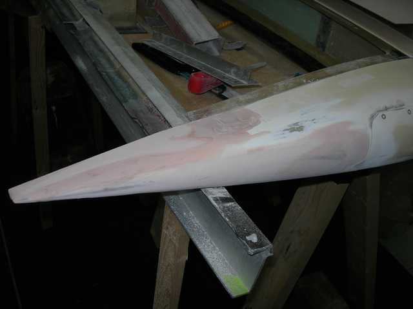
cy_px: 154
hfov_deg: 49.0
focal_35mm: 38
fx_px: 453
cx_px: 206
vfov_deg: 37.7
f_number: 2.8
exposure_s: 1/60.1
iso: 64
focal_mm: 7.8
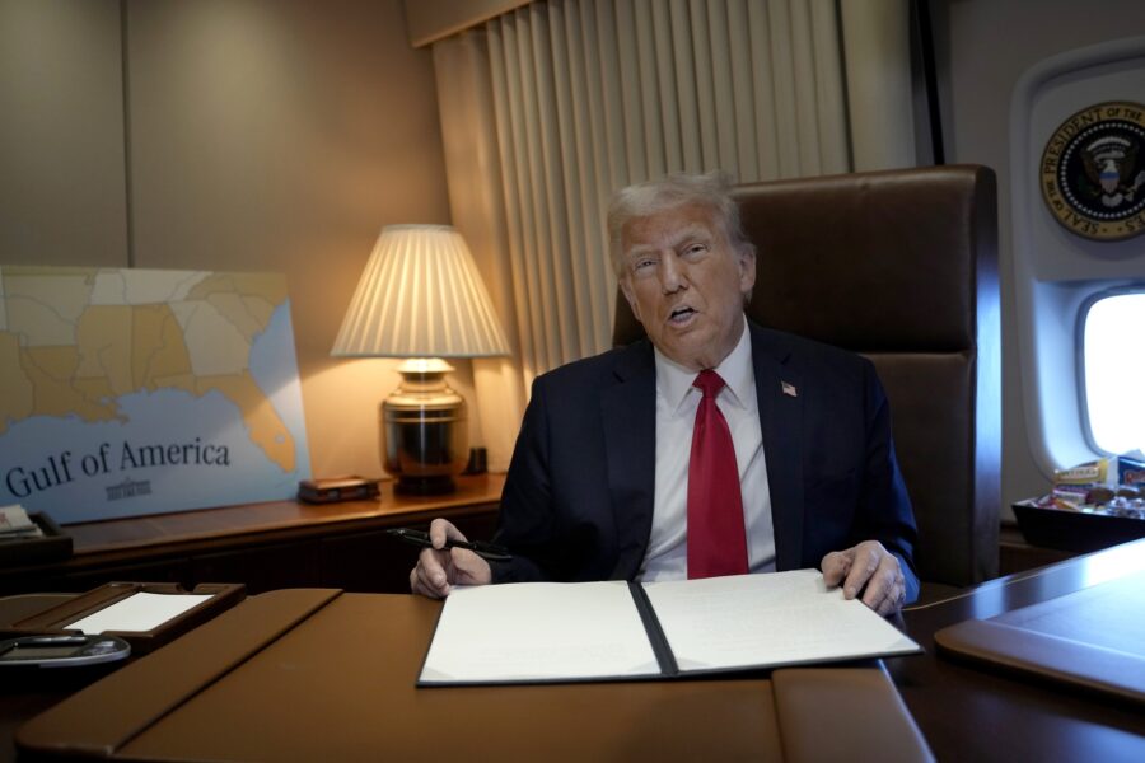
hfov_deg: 58.7
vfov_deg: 41.1
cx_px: 572
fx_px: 1018
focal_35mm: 32
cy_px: 382
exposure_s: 1/250
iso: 1250
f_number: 2.8
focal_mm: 32
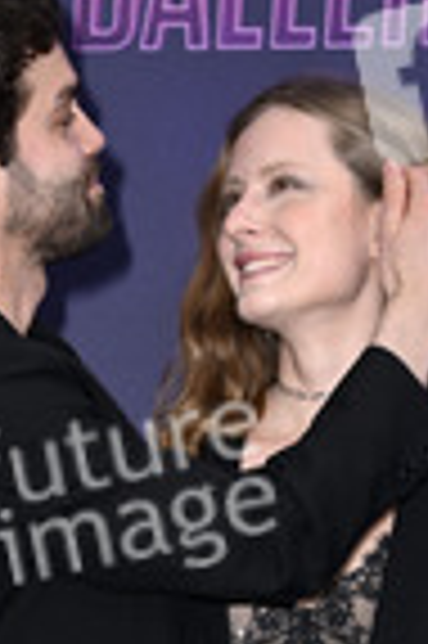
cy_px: 734
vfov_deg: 7.9
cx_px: 176
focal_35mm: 258
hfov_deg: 5.3
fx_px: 4612
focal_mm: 92
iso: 320
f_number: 5.6
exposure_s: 1/250
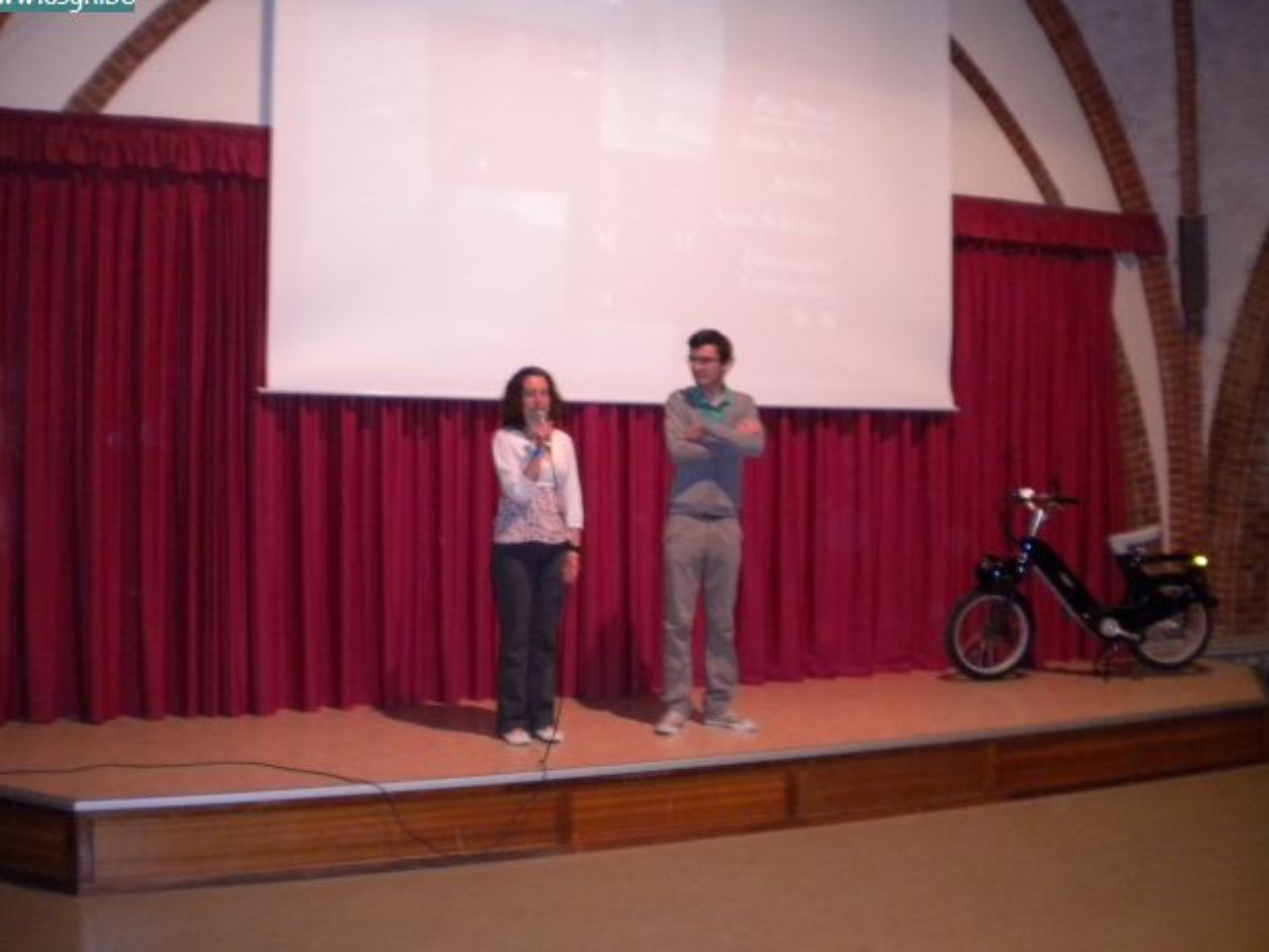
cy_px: 465
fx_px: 1320
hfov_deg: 51.3
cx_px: 620
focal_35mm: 36
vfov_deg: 39.7
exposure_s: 1/30
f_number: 3.1
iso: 518
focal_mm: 6.3
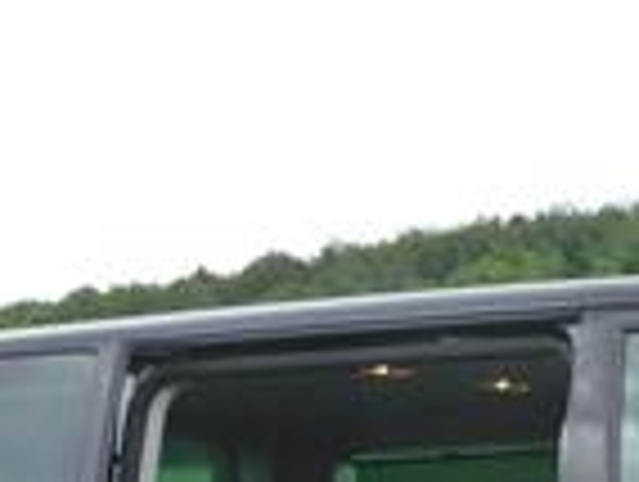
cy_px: 869
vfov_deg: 11.0
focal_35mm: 126
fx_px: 2330
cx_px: 1105
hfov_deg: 14.1
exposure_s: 1/200
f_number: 3.3
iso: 160
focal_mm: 4.7
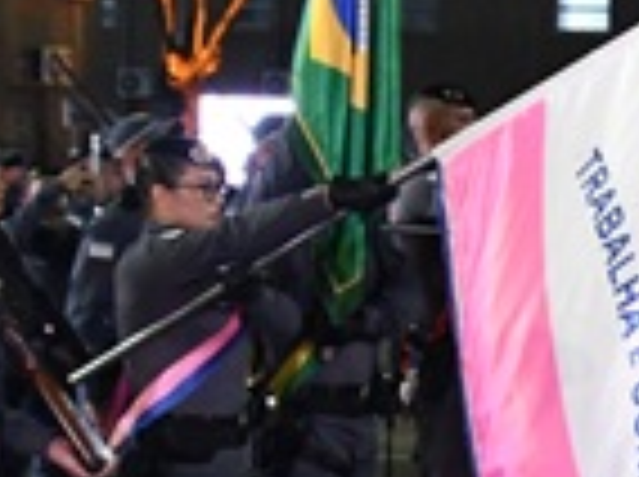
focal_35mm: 128
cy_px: 414
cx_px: 994
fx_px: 2359
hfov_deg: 14.3
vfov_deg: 11.5
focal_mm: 18
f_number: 3.5
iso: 3200
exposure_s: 1/60
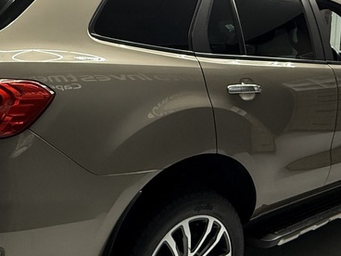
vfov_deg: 36.8
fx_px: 384
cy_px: 130
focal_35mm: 39
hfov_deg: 47.4
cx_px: 129
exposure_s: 1/100
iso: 250
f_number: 2.2
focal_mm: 2.22
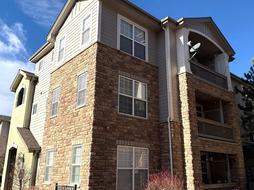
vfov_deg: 44.2
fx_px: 235
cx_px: 132
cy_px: 95
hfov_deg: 56.8
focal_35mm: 32
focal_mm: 6.76
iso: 80
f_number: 1.78
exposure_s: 1/4975
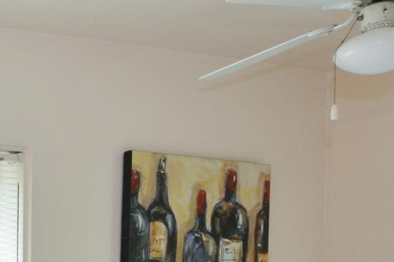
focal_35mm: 80
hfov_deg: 19.2
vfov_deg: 16.1
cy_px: 351
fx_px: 875
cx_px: -316
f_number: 9
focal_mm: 10
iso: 200
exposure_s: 1/1.67
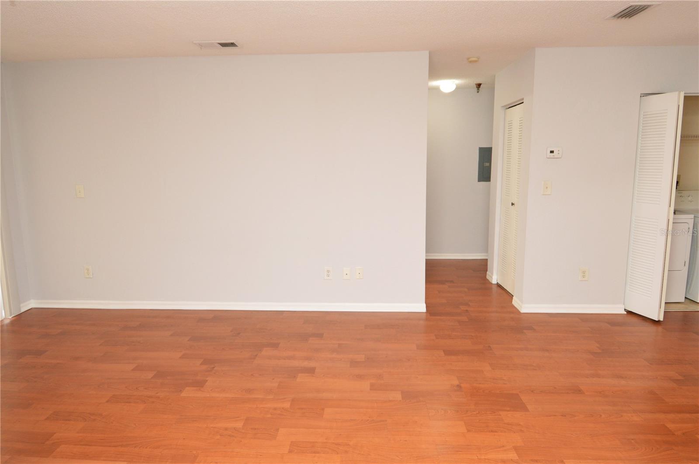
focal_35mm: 18
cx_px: 350
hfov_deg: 90.1
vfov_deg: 67.3
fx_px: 349
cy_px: 232
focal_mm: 12
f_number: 4
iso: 800
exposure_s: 1/60
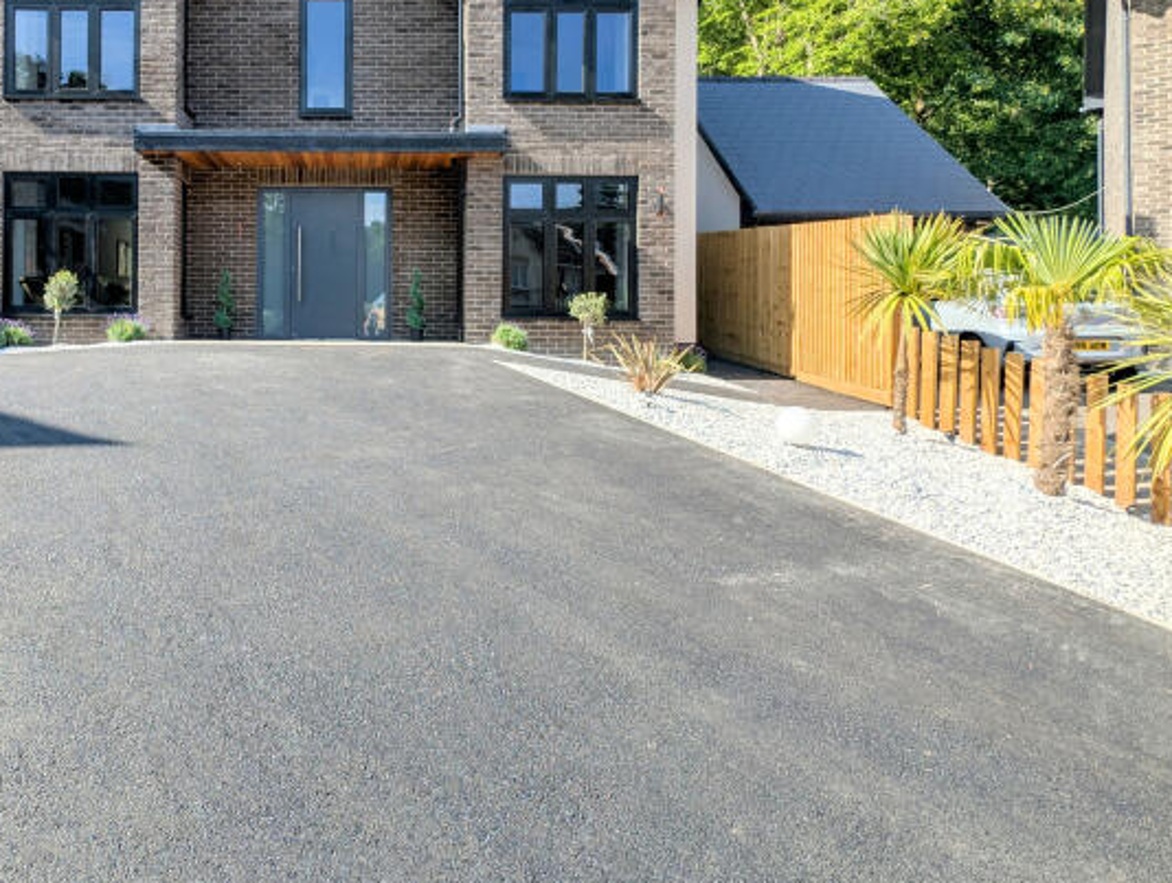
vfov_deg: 57.9
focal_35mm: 23
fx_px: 780
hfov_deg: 71.2
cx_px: 371
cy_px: 304
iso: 45
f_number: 1.95
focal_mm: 2.23
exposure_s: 1/1493
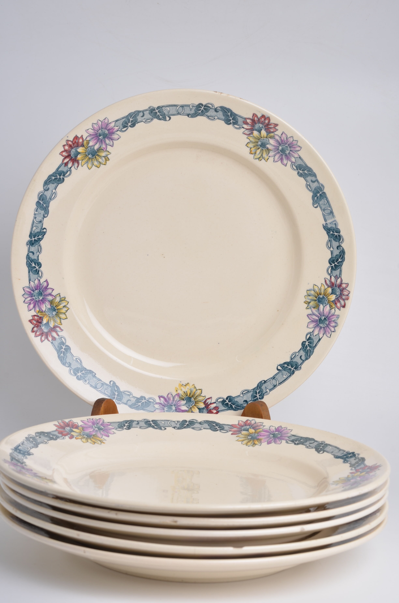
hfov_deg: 18.1
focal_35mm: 75
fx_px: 1252
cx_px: 200
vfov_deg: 27.0
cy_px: 302
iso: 100
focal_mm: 50
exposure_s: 1/125
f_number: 11
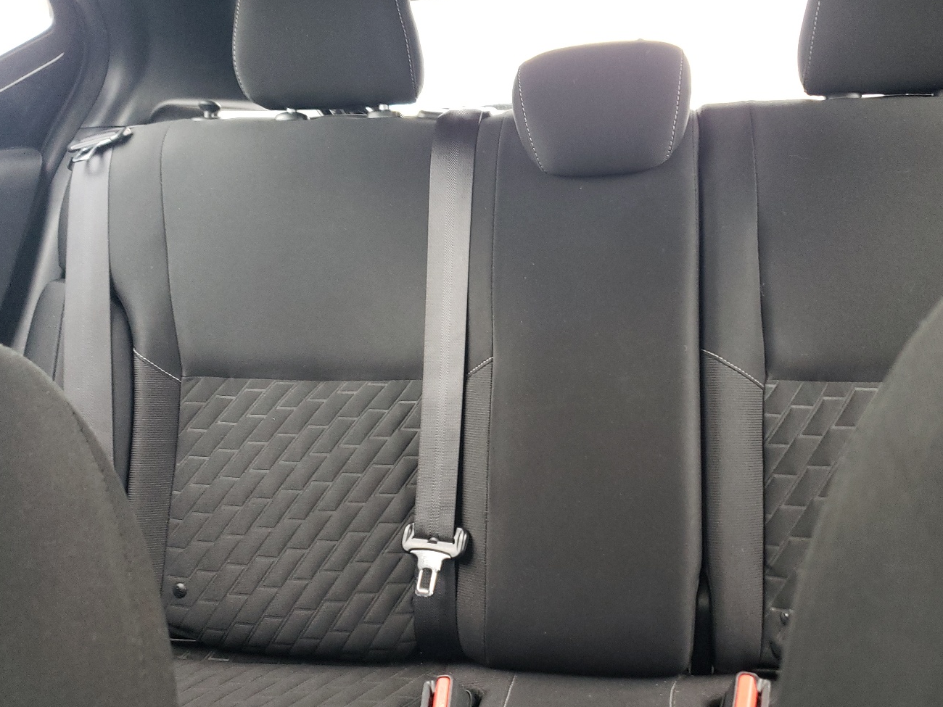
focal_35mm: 32
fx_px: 872
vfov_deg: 44.2
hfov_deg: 56.6
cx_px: 537
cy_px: 350
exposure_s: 1/60.2
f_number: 1.5
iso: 176
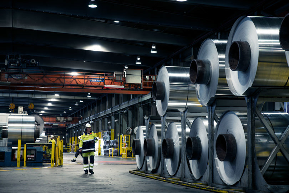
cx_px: 144
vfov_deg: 19.5
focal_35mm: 70
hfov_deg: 28.8
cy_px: 96
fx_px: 562
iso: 640
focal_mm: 70
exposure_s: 1/100
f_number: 3.5
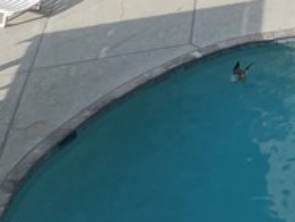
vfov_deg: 9.9
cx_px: 738
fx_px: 1220
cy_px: -151
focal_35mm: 143
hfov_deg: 11.2
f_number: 1.6
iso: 32
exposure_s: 1/4292
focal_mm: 4.2
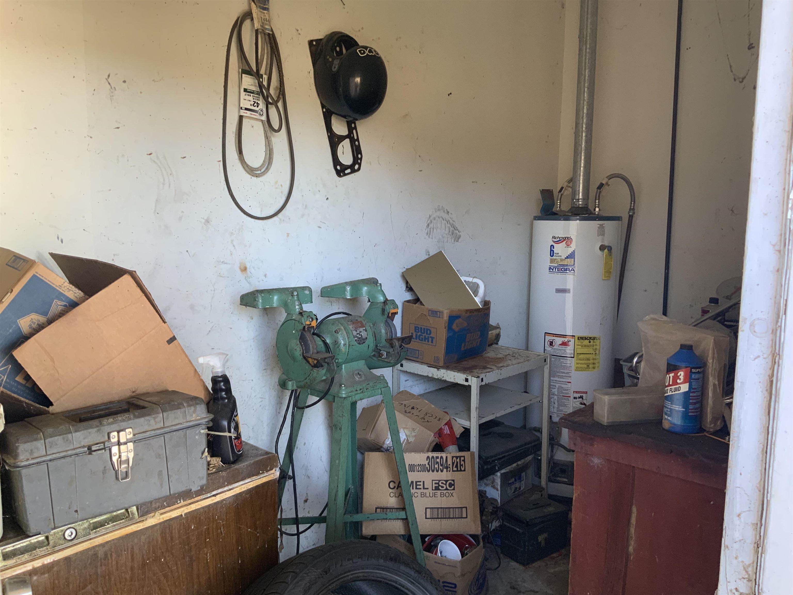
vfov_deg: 48.2
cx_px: 396
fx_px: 664
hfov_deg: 61.7
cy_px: 298
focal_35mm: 29
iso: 64
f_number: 1.8
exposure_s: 1/93
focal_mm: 3
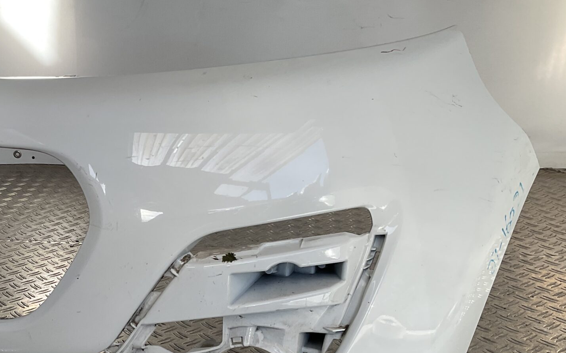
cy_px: 257
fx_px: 848
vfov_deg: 23.4
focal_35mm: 55
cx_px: 89
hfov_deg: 35.3
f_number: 1.8
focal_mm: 3
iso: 16
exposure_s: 1/309
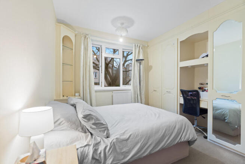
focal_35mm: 15
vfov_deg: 77.4
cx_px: 122
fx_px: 102
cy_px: 82
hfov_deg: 100.4
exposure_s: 1/1.67
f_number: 4
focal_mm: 10
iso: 100
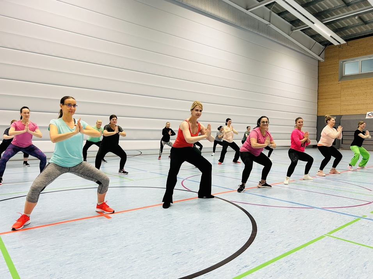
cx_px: 186
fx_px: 280
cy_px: 140
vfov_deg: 53.1
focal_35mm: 26
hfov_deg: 67.3
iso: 100
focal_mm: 5.7
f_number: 1.5
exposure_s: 1/100
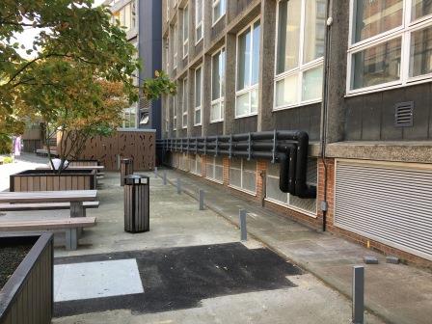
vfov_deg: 48.2
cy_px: 162
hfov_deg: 61.7
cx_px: 216
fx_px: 362
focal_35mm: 29
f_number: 2.2
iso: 25
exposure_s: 1/171
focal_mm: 4.15
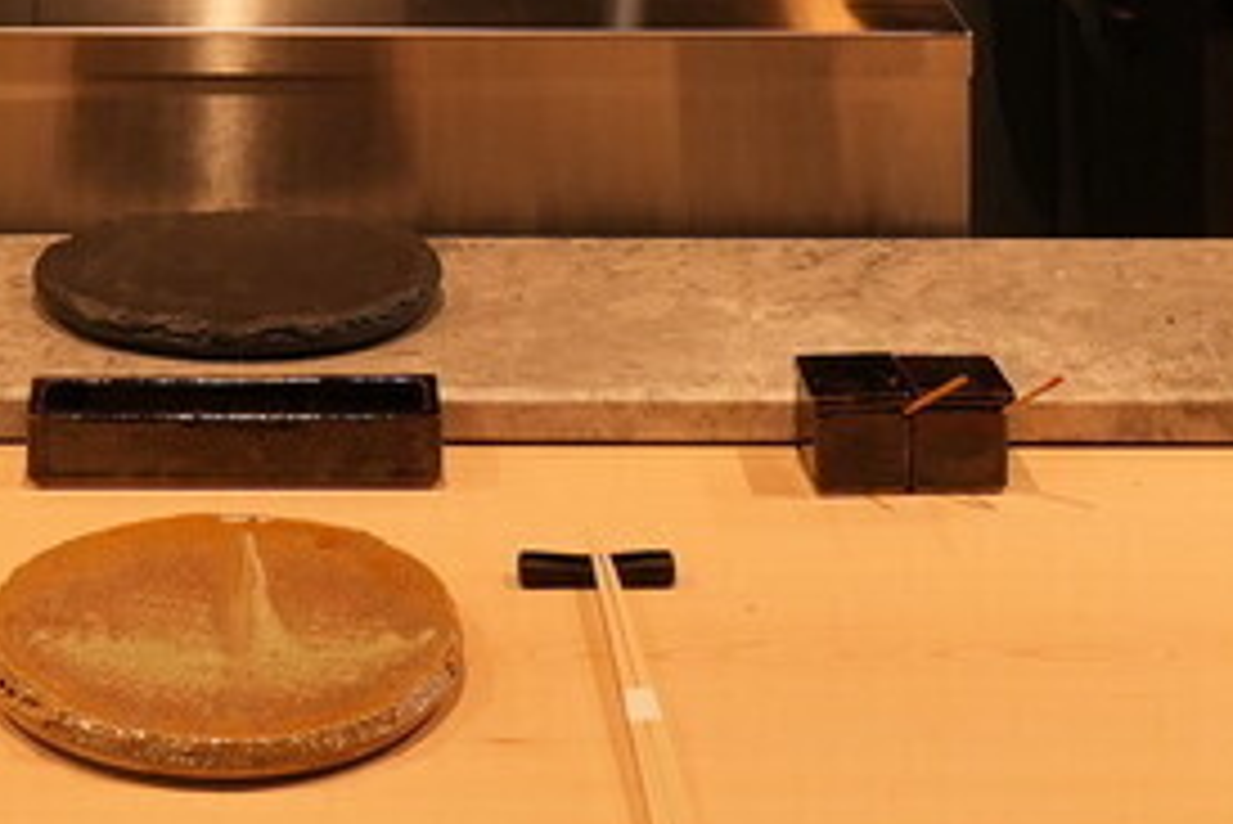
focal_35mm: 105
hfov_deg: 19.2
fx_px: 3598
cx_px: 230
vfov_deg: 11.1
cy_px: -1135
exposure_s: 2
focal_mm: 16
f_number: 8
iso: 400
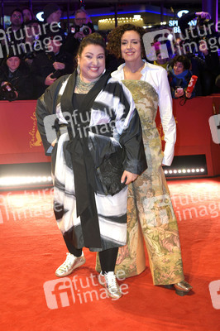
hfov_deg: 28.0
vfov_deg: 41.1
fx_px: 441
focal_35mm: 48
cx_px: 110
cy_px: 166
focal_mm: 48
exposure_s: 1/250
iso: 1600
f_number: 5.6
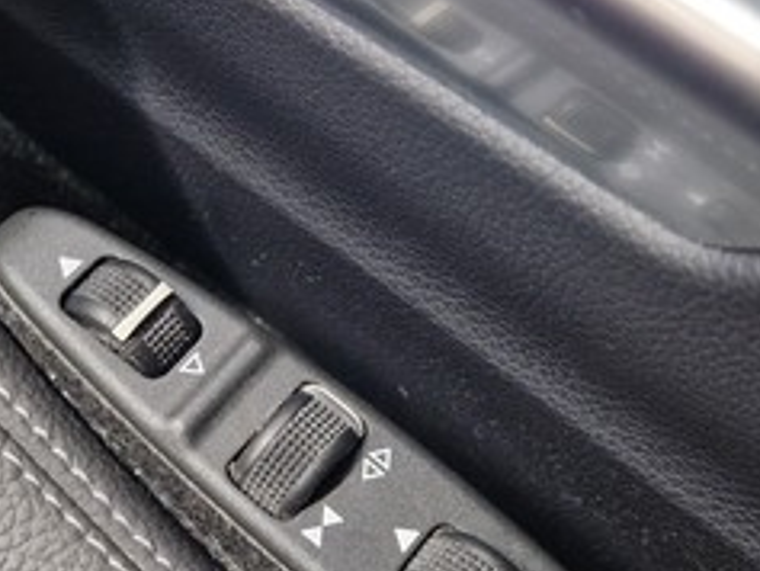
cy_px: 340
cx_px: 221
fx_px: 1362
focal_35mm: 62
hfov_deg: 30.8
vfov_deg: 23.6
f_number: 1.8
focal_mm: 5.4
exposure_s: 1/50
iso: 500
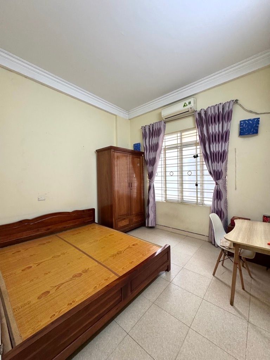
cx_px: 135
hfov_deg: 85.7
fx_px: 146
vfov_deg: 102.1
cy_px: 180
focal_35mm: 14
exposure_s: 1/50
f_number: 2.2
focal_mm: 2.22
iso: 250
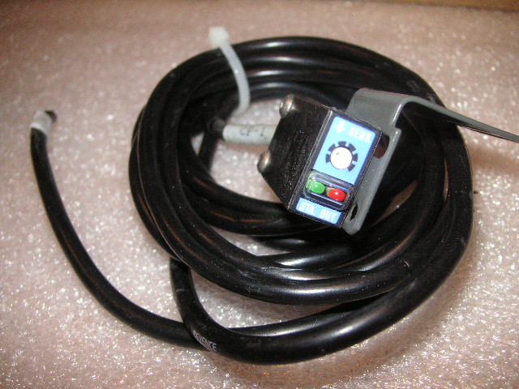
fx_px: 555
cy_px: 194
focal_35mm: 37
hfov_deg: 50.1
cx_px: 260
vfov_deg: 38.7
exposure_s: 1/45
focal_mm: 6.1
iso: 160
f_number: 6.7
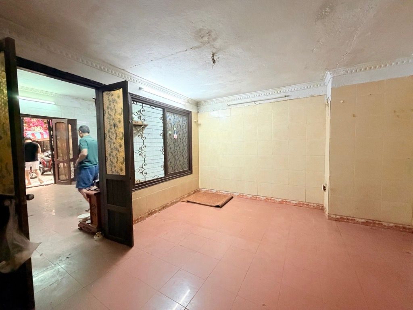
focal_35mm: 14
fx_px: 167
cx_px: 206
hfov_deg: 102.1
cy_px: 155
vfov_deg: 85.7
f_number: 2.2
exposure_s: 1/50
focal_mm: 2.22
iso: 1000
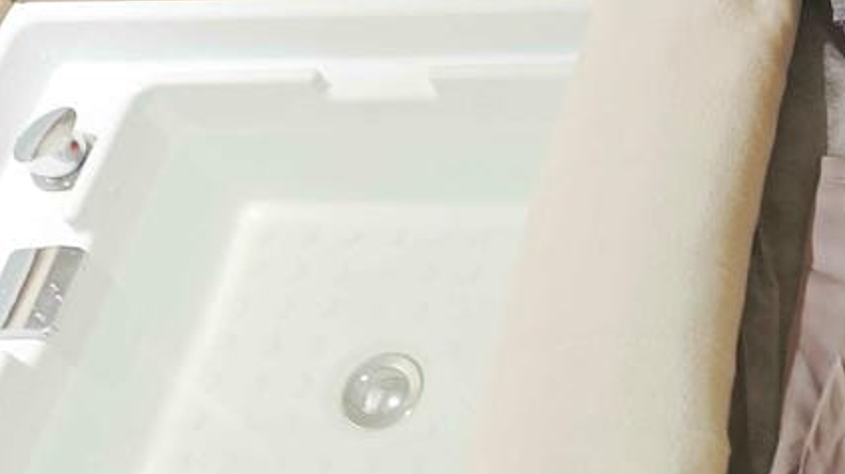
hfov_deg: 26.3
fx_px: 1590
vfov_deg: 17.0
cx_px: 1034
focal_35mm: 71
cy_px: 211
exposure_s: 1/30
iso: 640
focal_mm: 8.72
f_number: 1.63
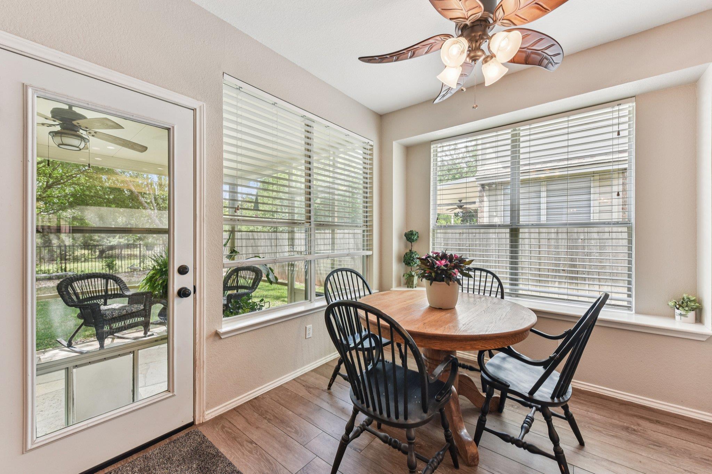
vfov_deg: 81.2
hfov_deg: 104.3
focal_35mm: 14
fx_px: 277
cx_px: 356
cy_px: 237
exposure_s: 1/15
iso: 100
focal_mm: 14
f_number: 8
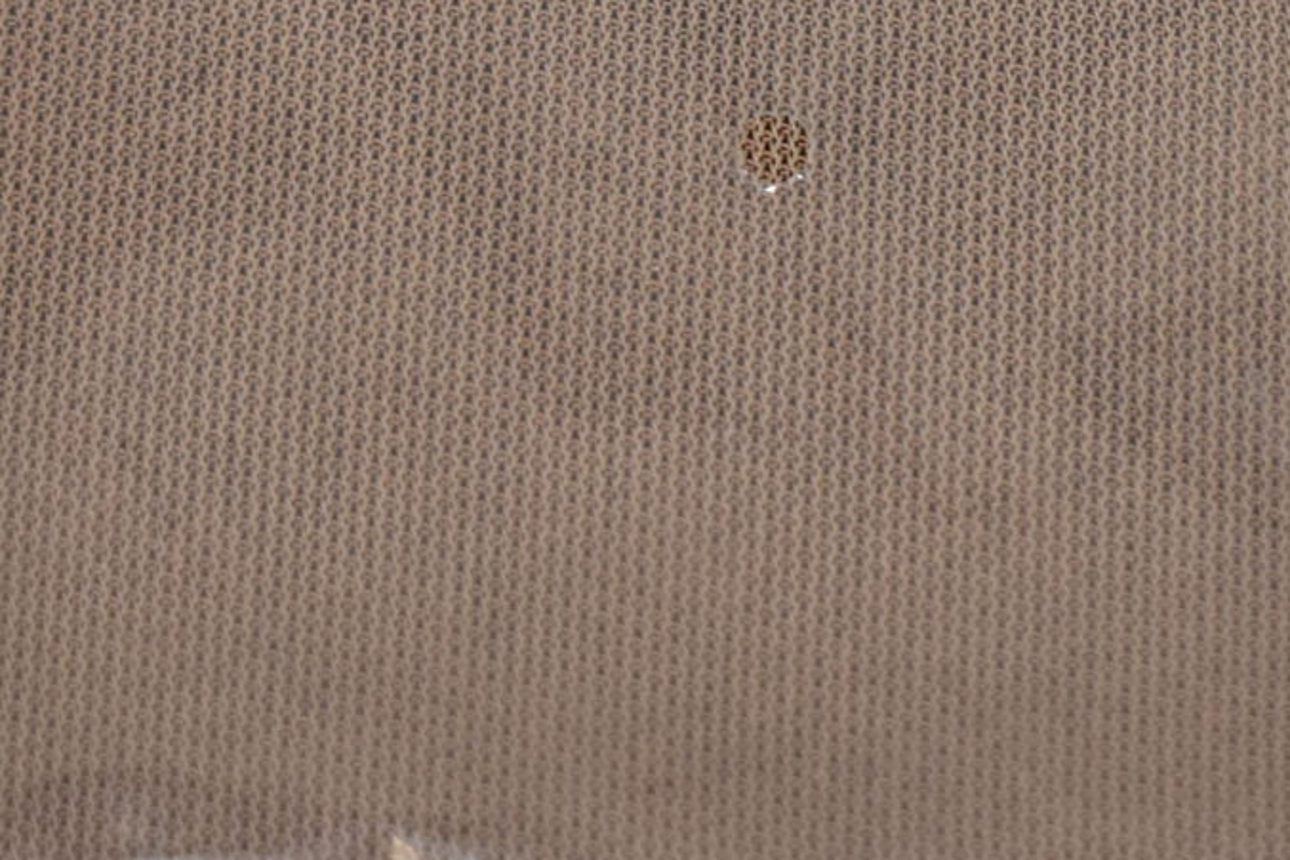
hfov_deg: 11.7
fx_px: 6301
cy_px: -327
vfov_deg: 7.7
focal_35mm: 176
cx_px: 823
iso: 640
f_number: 4.2
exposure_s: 1/250
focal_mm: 31
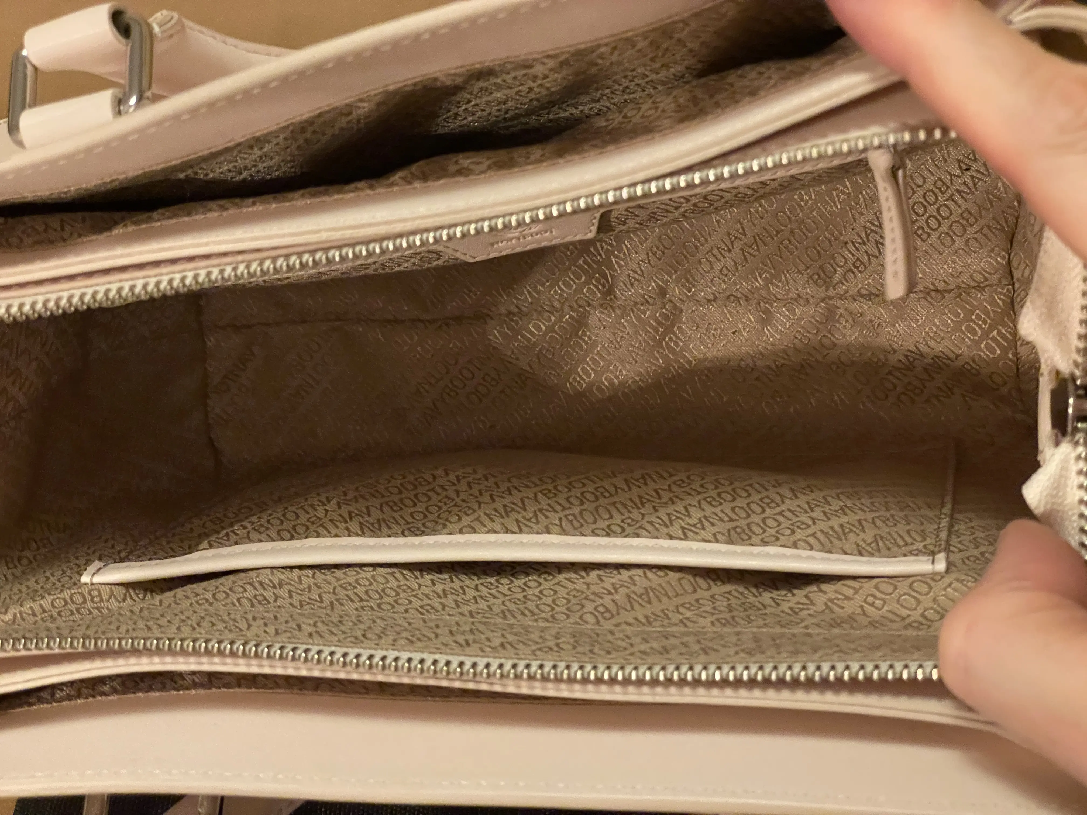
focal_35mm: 52
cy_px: 408
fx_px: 1633
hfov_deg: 36.8
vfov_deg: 28.0
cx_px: 544
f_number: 2
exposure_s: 1/25
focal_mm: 6
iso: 640
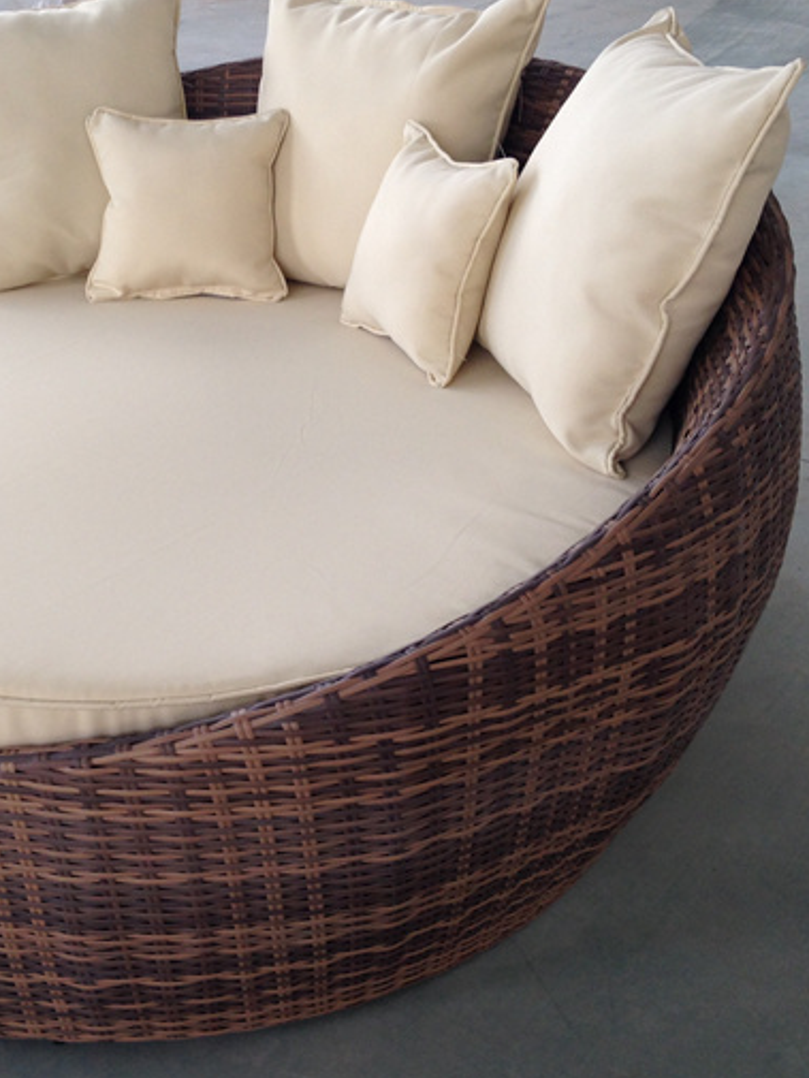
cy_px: 495
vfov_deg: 38.9
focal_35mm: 49
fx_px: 1526
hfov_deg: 29.3
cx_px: 216
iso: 64
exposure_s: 1/40
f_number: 2.4
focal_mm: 4.12
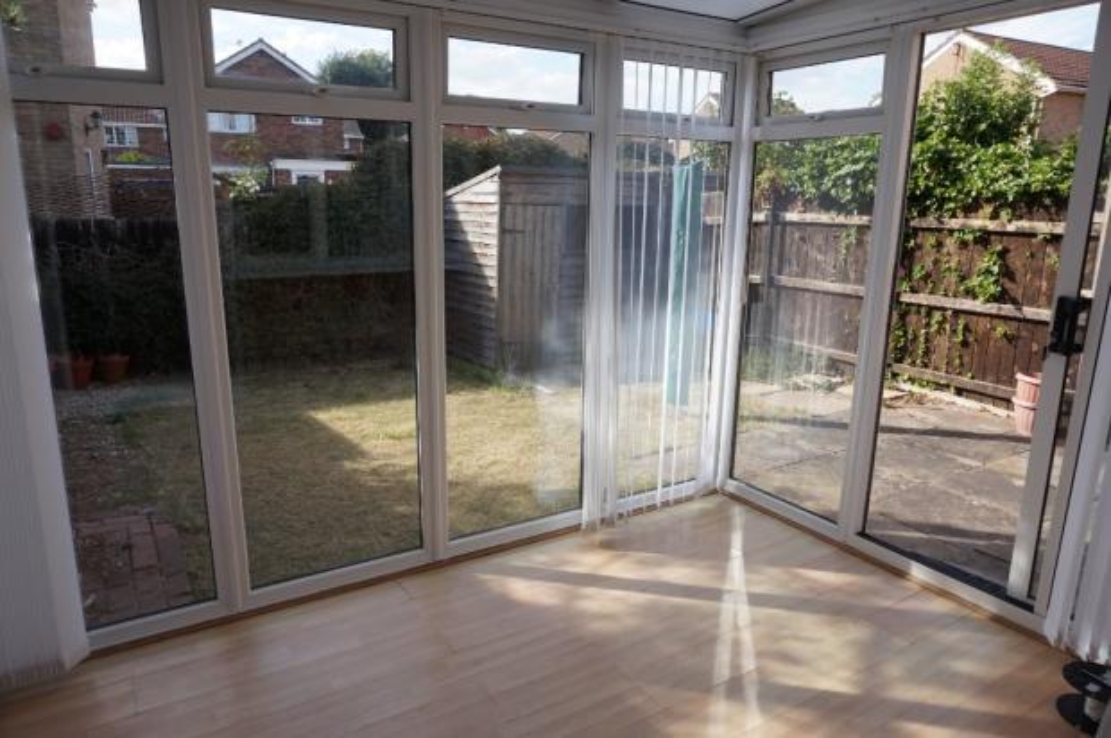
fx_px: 740
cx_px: 556
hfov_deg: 73.8
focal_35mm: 24
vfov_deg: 53.0
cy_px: 369
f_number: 9
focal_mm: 16
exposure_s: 1/100
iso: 160
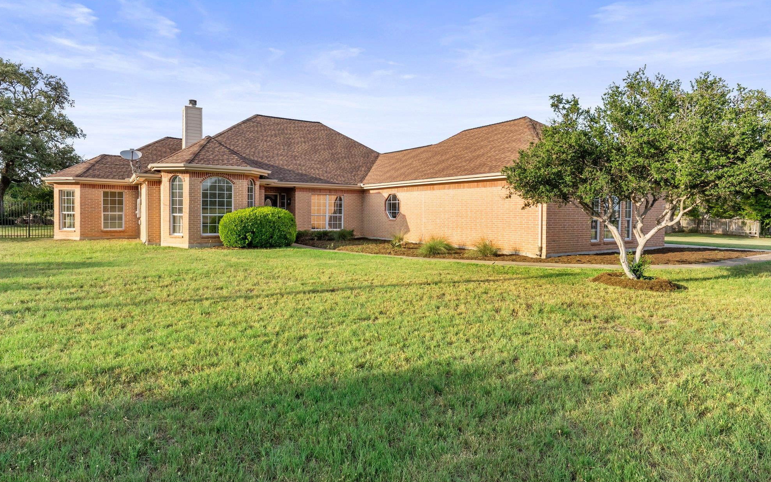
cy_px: 218
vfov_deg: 59.5
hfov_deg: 85.0
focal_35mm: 20
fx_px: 420
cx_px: 374
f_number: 11
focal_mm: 19
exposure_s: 1/60
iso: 160
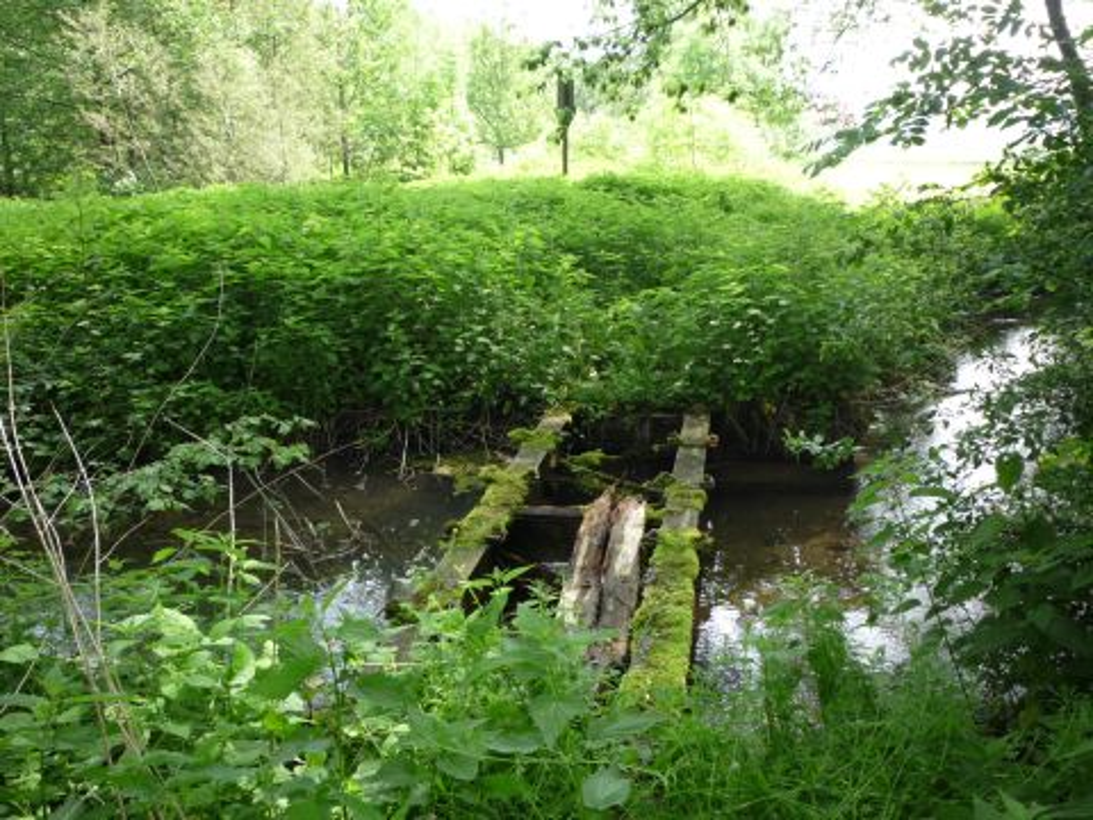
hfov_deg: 56.8
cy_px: 410
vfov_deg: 44.2
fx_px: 1010
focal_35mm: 32
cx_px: 546
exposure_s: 1/100
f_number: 3.3
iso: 100
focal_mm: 5.2
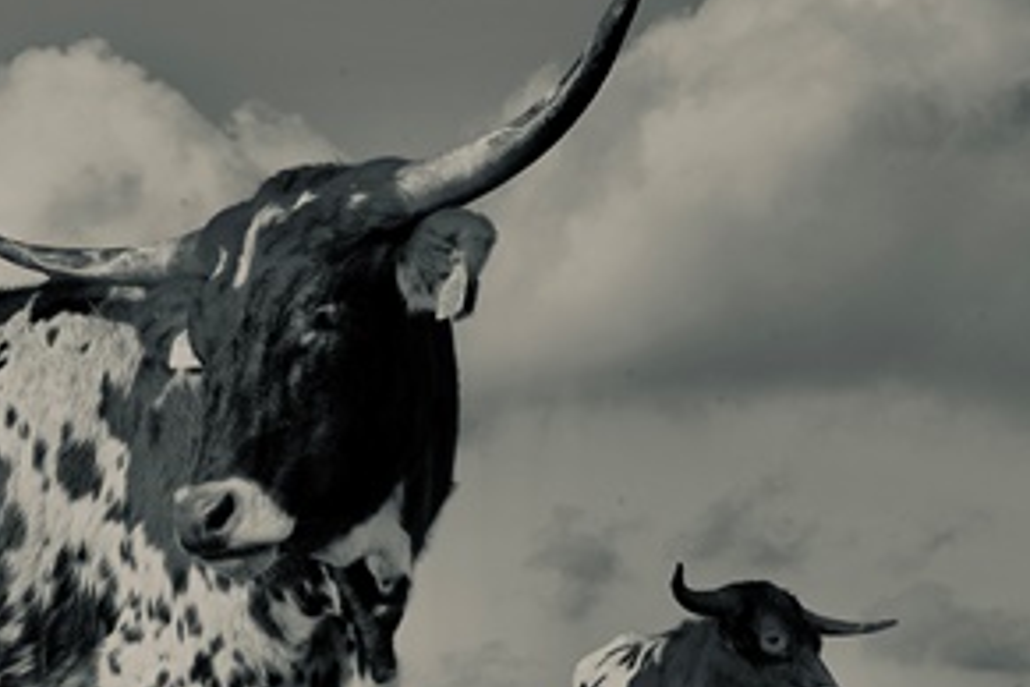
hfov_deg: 16.3
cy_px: 529
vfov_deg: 11.1
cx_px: -28
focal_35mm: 123
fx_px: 3519
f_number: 22
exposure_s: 1/80
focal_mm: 56
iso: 400
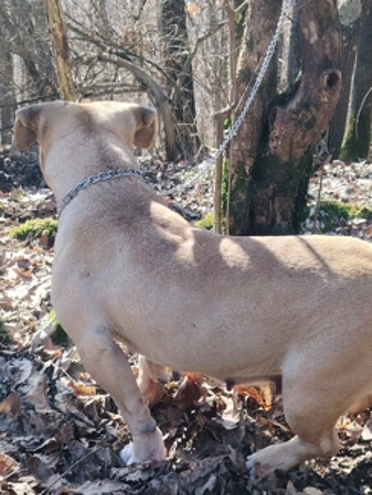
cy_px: 230
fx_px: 845
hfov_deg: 24.8
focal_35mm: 59
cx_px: 184
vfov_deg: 32.7
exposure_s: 1/153
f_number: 1.75
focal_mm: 5.25
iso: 100
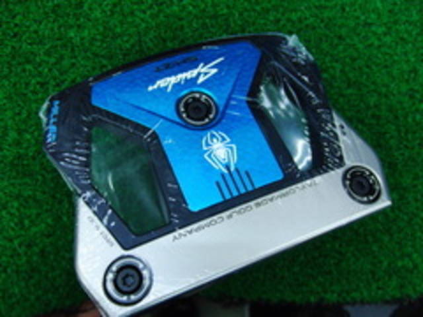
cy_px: 158
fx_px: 452
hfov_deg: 50.1
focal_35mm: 37
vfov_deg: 38.7
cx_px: 212
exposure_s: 1/80
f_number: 3.6
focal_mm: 6.42
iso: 320
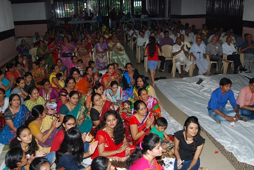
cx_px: 127
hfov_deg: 55.8
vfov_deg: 38.9
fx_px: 240
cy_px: 87
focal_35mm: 34
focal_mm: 22
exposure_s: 1/100
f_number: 6.3
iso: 400
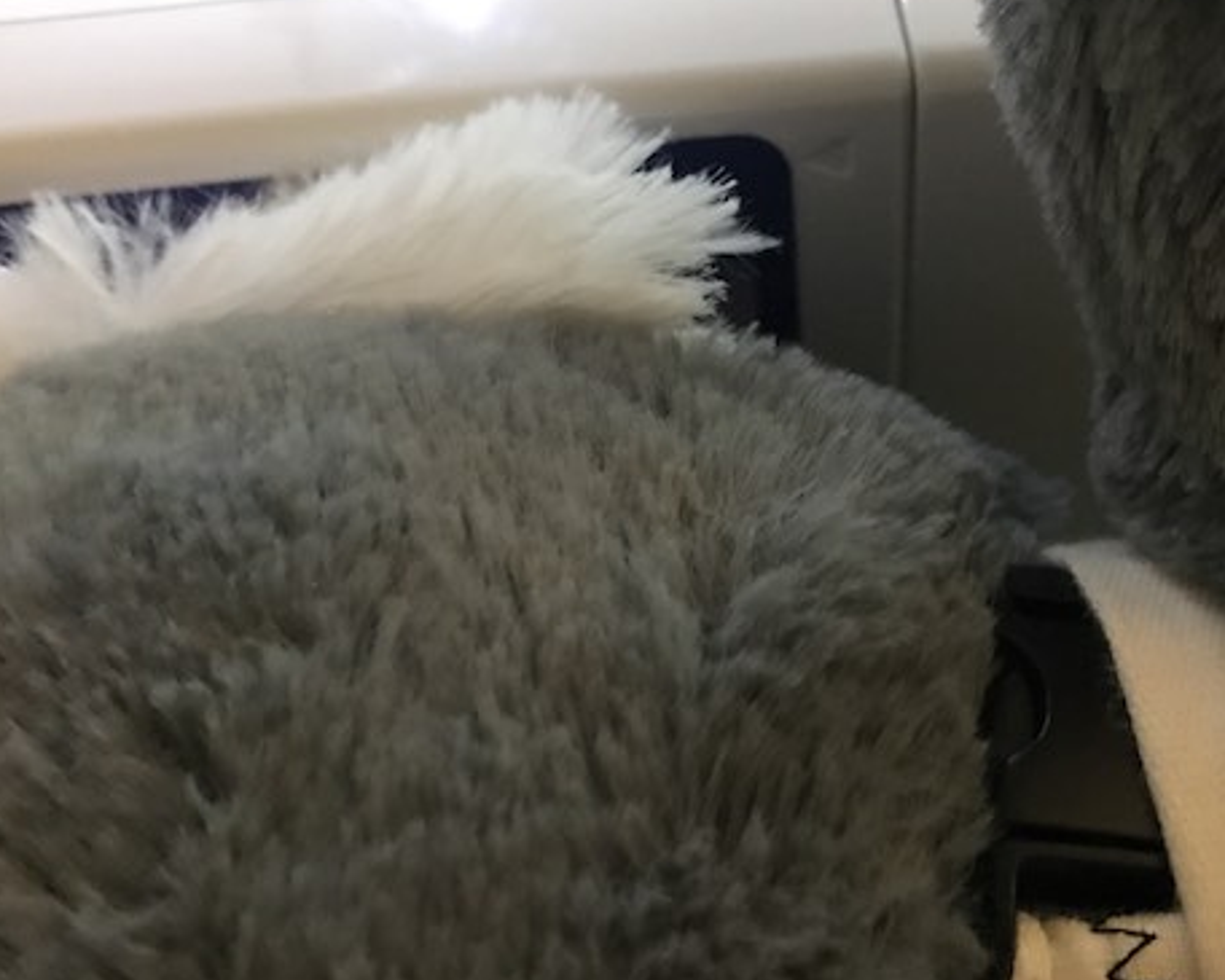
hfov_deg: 41.0
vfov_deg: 33.2
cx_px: 733
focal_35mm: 45
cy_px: 630
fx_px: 1632
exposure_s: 1/5
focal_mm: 3.99
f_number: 1.8
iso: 100
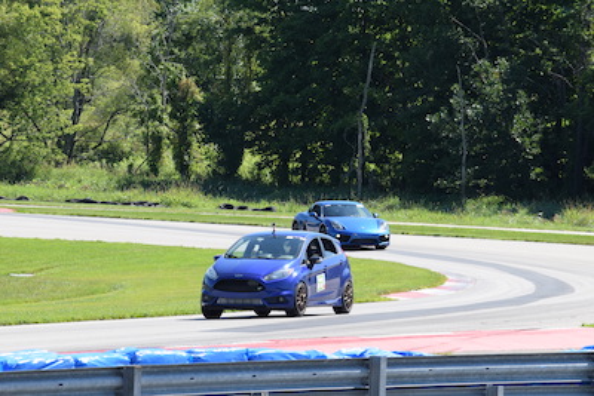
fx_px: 5447
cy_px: 198
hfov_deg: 6.2
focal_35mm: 330
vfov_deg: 4.2
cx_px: 297
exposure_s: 1/1000
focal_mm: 220
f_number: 9
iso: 800
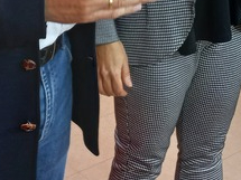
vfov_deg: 14.6
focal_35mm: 93
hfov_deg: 20.6
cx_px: 224
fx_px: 647
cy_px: -102
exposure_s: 1/49
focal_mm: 4.6
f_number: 1.8
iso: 64
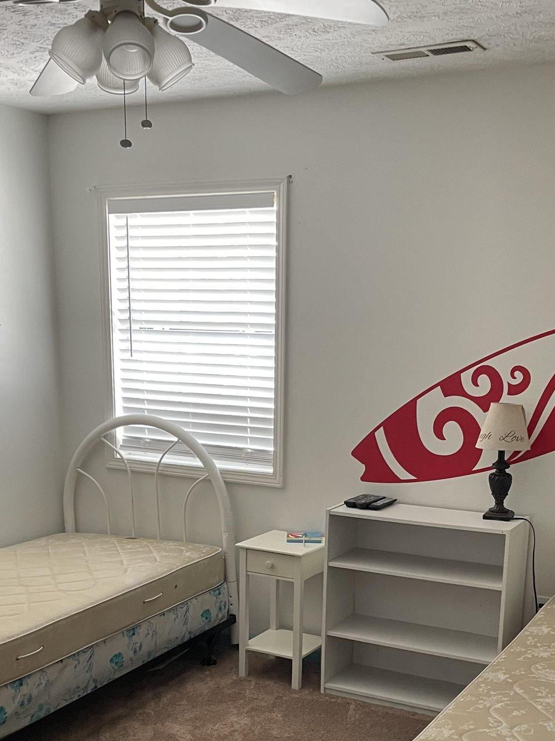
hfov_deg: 32.2
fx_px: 962
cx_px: 267
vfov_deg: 41.0
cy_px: 548
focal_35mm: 45
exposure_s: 1/60
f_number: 1.6
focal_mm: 4.2
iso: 125
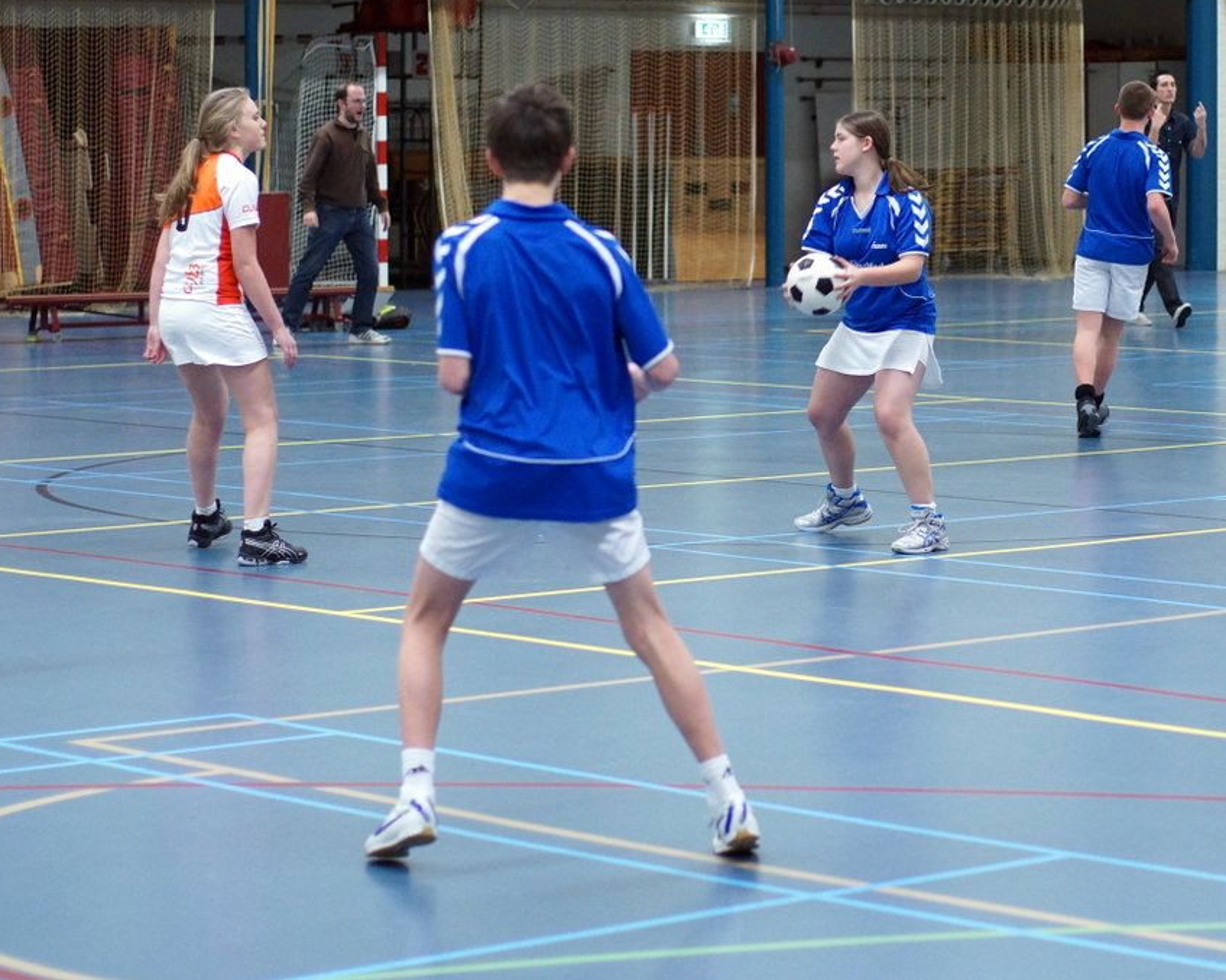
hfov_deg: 22.5
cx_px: 557
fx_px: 3084
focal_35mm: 85
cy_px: 488
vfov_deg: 18.1
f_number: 2
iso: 1000
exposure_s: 1/200
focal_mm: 50
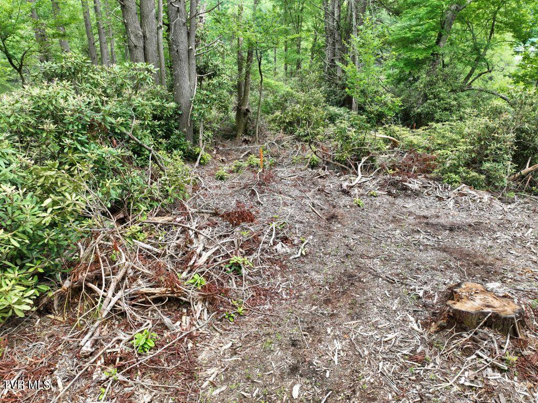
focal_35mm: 24
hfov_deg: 71.6
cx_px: 269
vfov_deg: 56.8
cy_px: 202
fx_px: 373
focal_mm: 12.29
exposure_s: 1/160
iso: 100
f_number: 2.8
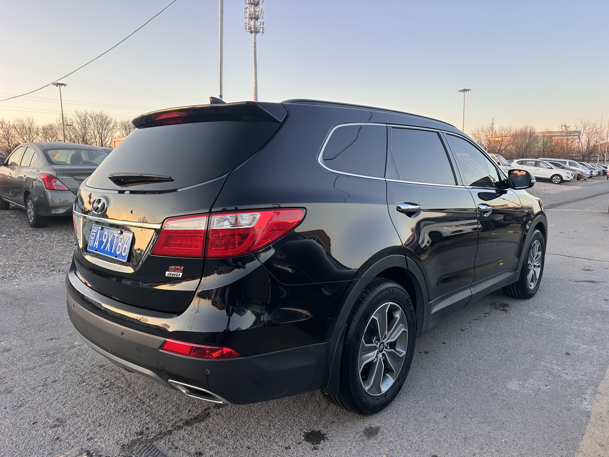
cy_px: 228
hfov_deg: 71.6
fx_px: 422
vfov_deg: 56.8
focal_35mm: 24
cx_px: 304
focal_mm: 6.86
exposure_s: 1/372
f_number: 1.78
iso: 80
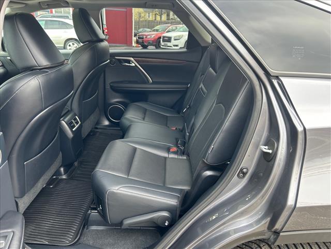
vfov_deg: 53.1
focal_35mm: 26
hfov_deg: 67.3
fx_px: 249
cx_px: 166
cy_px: 124
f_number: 1.5
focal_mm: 5.7
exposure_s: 1/138
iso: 40
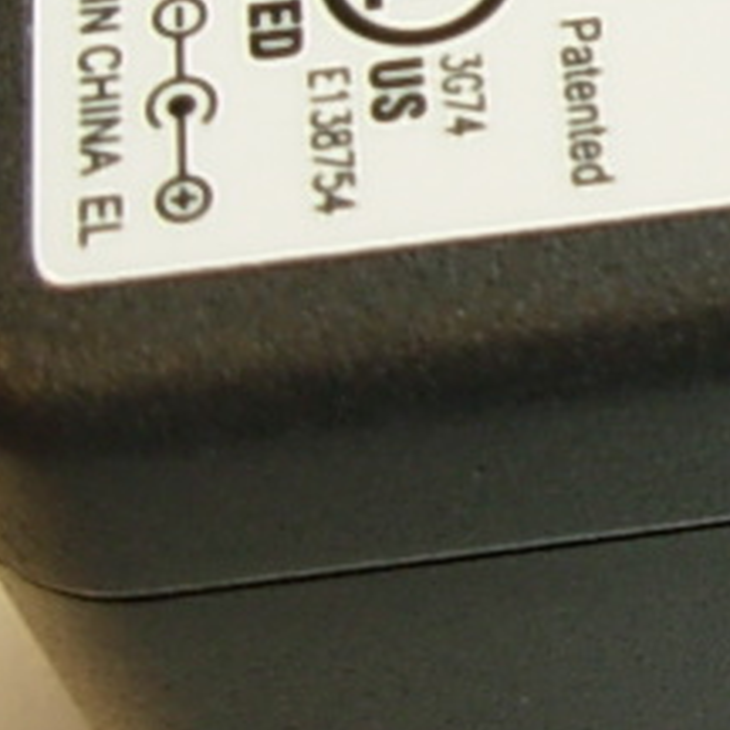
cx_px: 1328
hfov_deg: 10.3
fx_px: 3794
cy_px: -64
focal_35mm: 159
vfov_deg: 10.9
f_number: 2.9
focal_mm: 6.3
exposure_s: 1/39.2
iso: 50
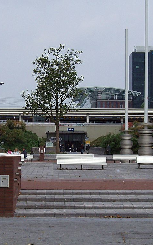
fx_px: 808
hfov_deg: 10.8
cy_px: 122
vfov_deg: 17.2
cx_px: 43
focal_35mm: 121
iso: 100
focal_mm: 14.1
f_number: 6.9
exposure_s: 1/351
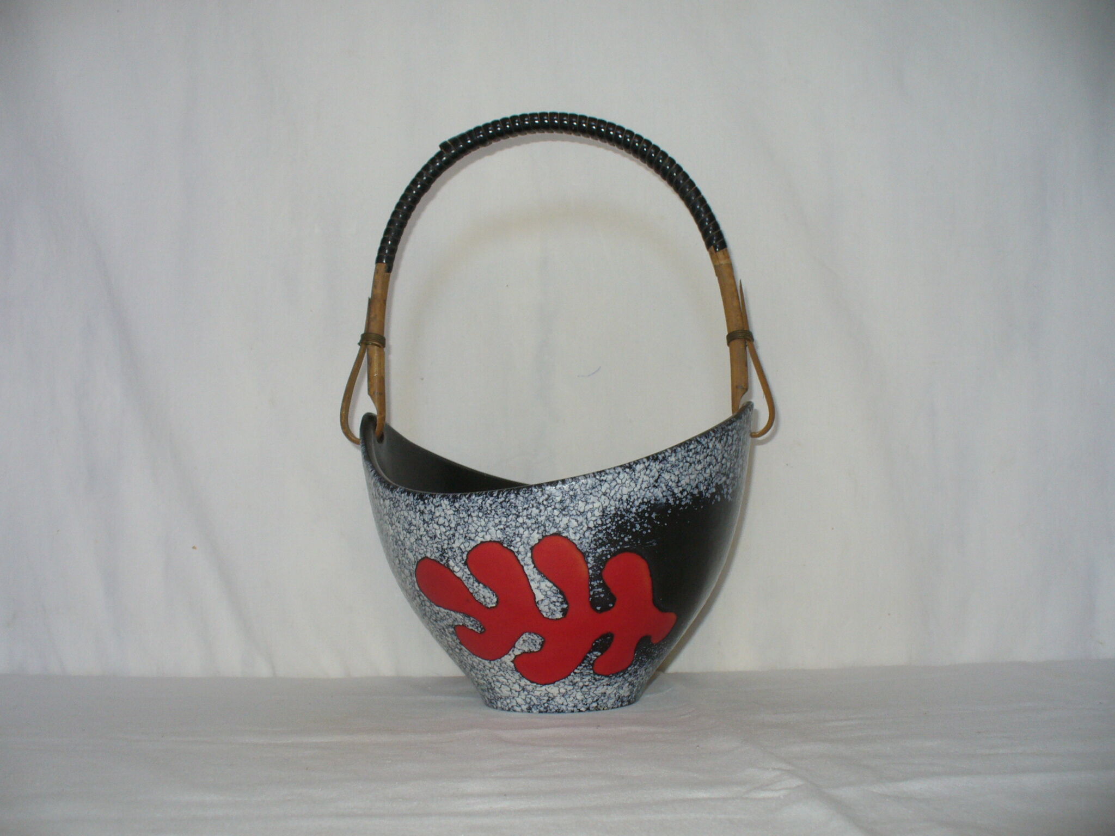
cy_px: 418
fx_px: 1192
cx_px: 558
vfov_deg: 38.7
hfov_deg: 50.1
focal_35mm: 37
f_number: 2.8
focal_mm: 6.1
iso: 100
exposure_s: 1/30
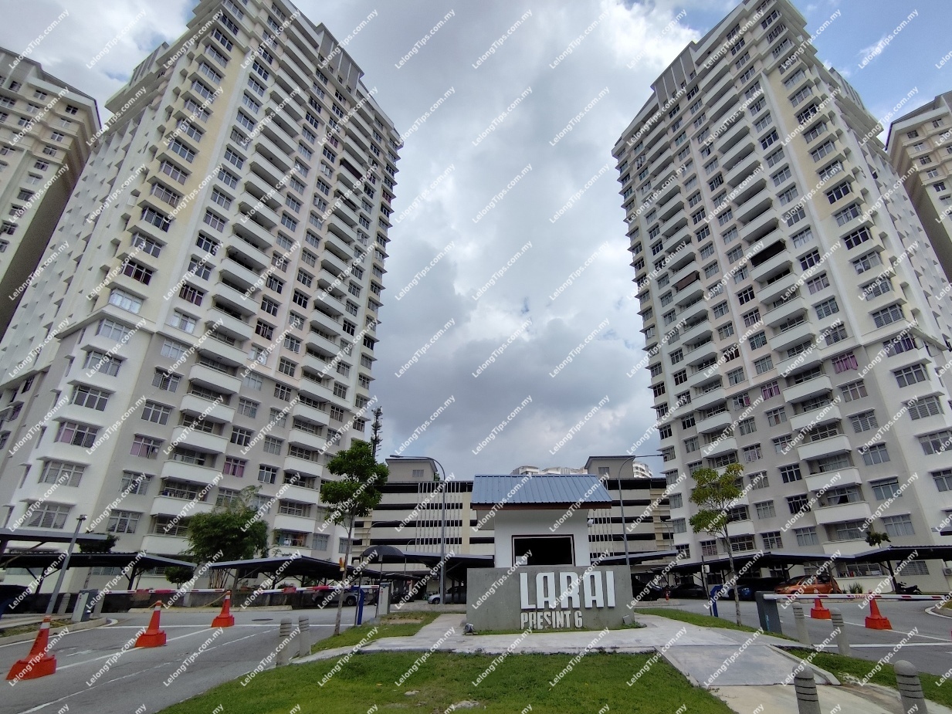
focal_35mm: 16
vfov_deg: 78.1
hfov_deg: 94.5
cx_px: 476
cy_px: 357
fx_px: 440
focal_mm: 1.65
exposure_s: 1/2889
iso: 50
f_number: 2.2
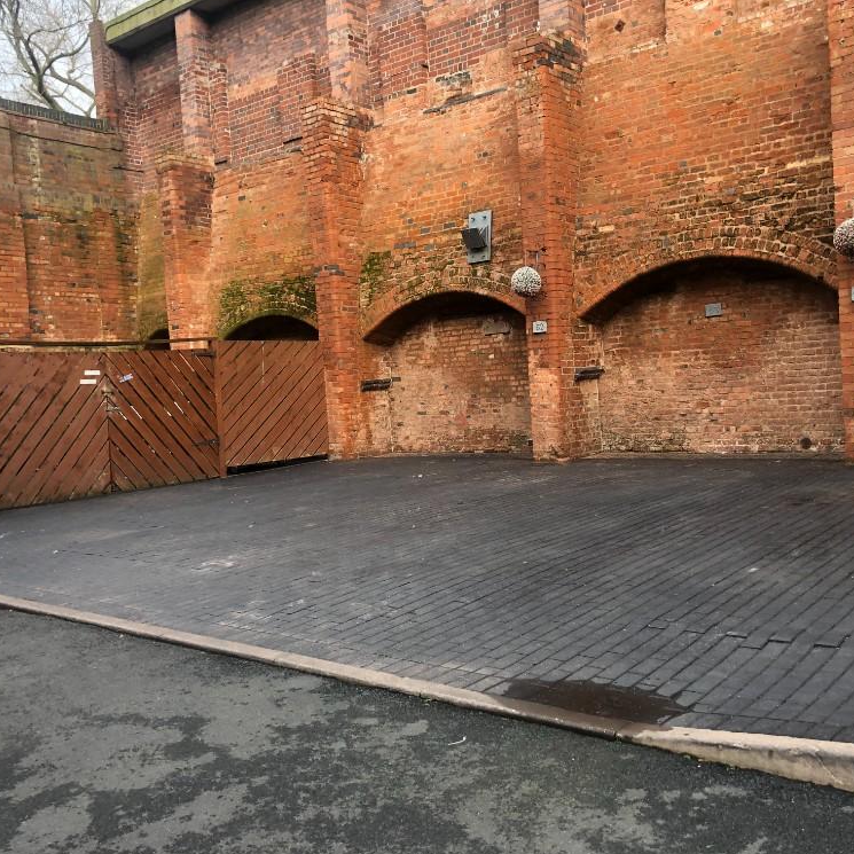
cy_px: 421
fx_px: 949
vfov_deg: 48.4
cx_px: 448
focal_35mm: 34
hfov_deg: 48.4
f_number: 1.8
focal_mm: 4
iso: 40
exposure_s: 1/120
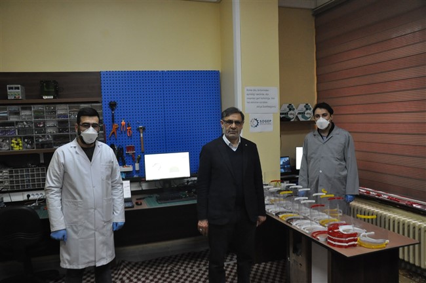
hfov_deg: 67.4
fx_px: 319
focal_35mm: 27
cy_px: 142
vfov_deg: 47.8
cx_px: 213
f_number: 4.5
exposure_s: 1/80
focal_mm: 18
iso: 2000
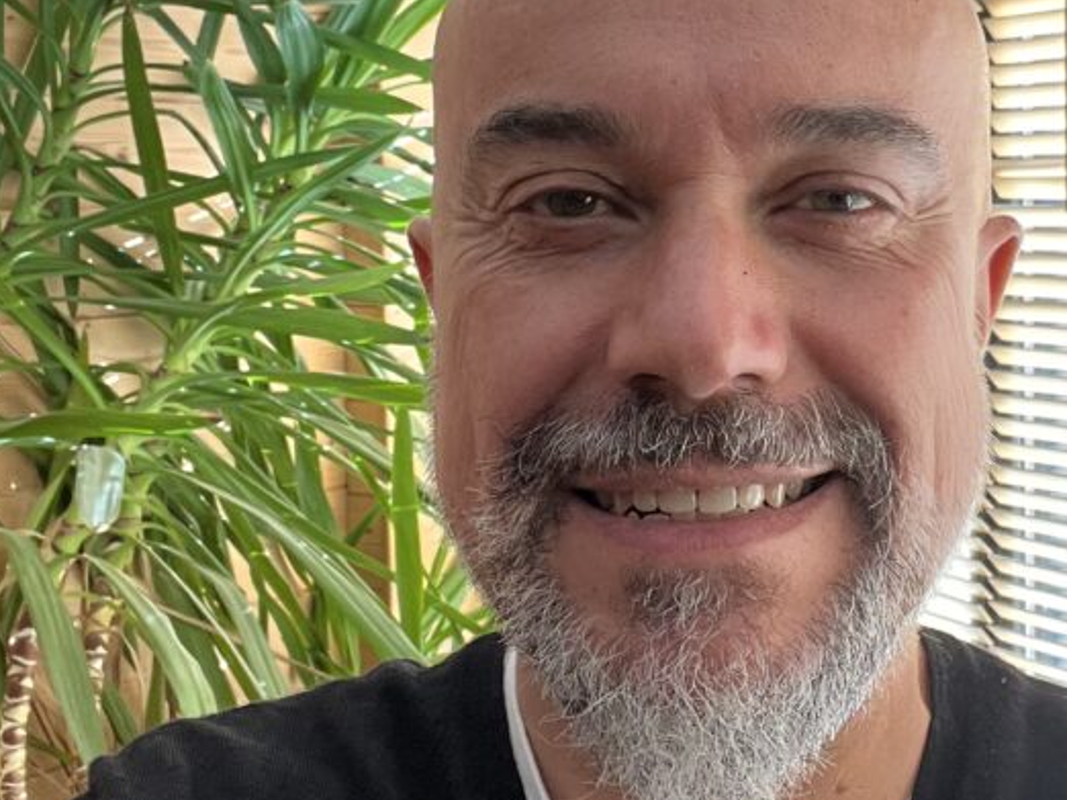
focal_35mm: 46
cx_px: 740
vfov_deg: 31.1
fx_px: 1417
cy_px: 233
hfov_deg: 40.6
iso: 100
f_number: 2.2
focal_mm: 2.71
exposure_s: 1/96
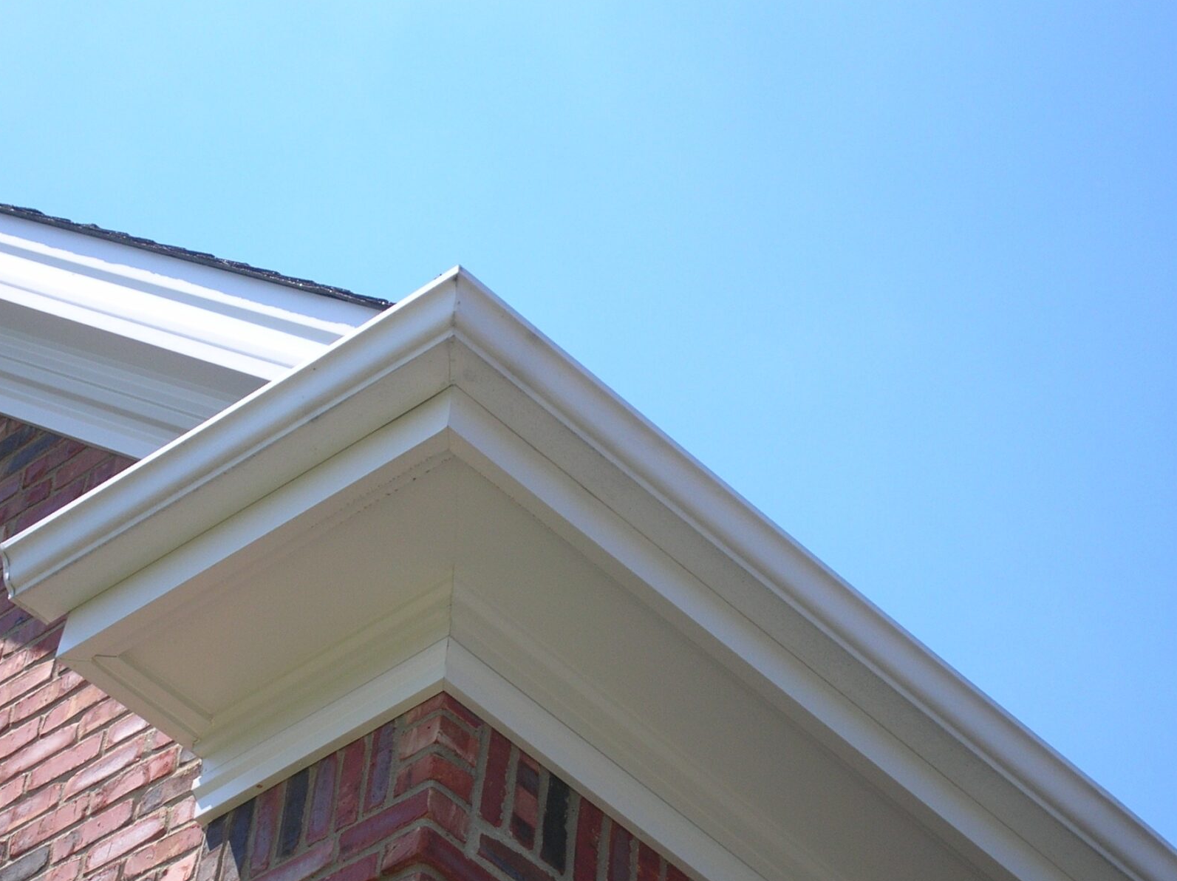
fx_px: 4586
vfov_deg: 11.0
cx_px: 581
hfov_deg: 14.6
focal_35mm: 135
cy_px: 545
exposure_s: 1/236
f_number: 4.9
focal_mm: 17.4
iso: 50
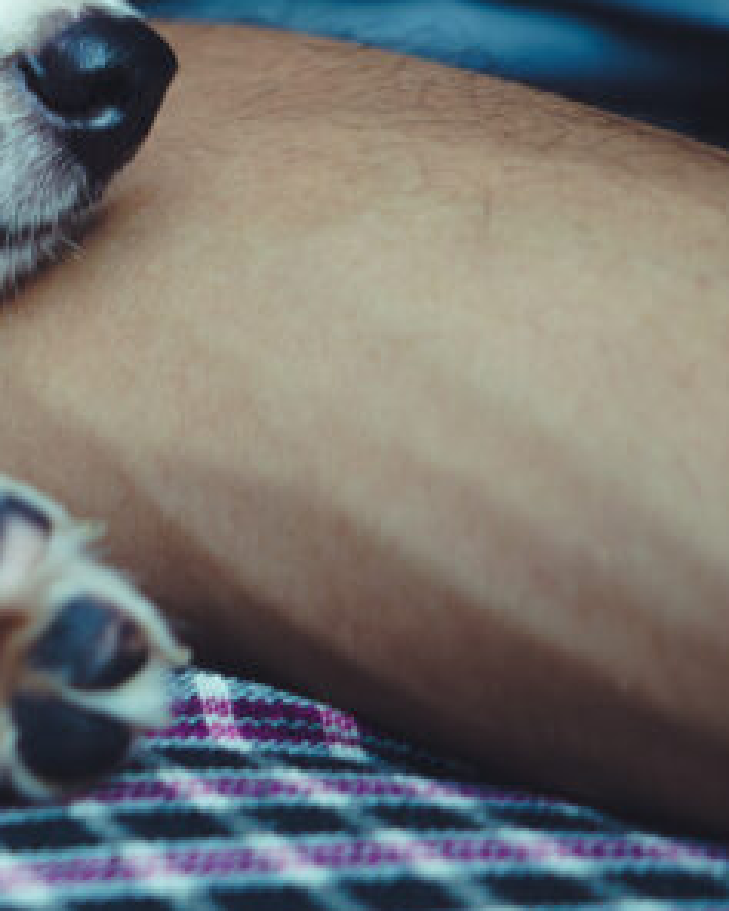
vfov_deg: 20.6
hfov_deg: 14.6
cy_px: 85
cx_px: -627
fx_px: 2453
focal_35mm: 91
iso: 100
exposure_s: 1/200
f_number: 3.5
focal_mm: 28
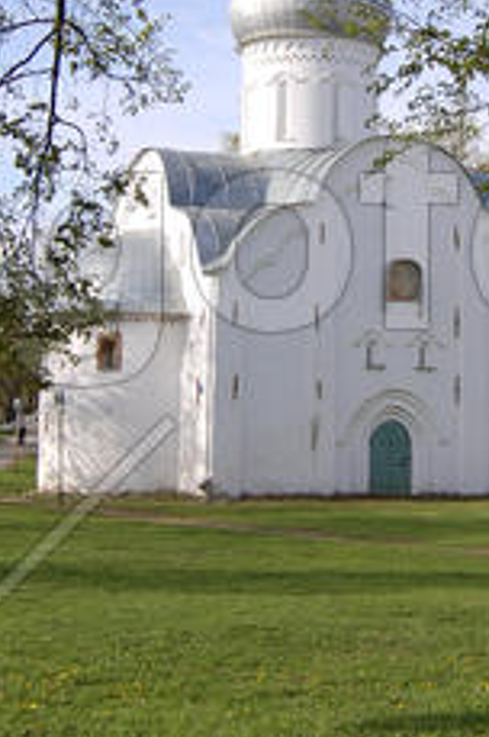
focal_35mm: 76
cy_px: 251
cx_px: 338
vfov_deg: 26.5
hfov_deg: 17.8
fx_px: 1553
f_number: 4.5
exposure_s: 1/800
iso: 200
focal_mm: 20
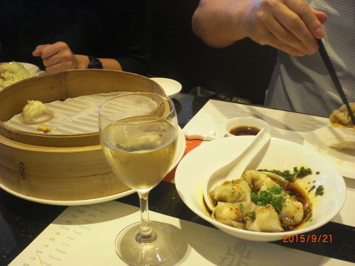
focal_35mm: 38
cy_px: 133
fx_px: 390
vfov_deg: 37.7
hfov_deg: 49.0
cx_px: 178
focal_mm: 6.3
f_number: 3.1
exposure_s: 1/60
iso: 200
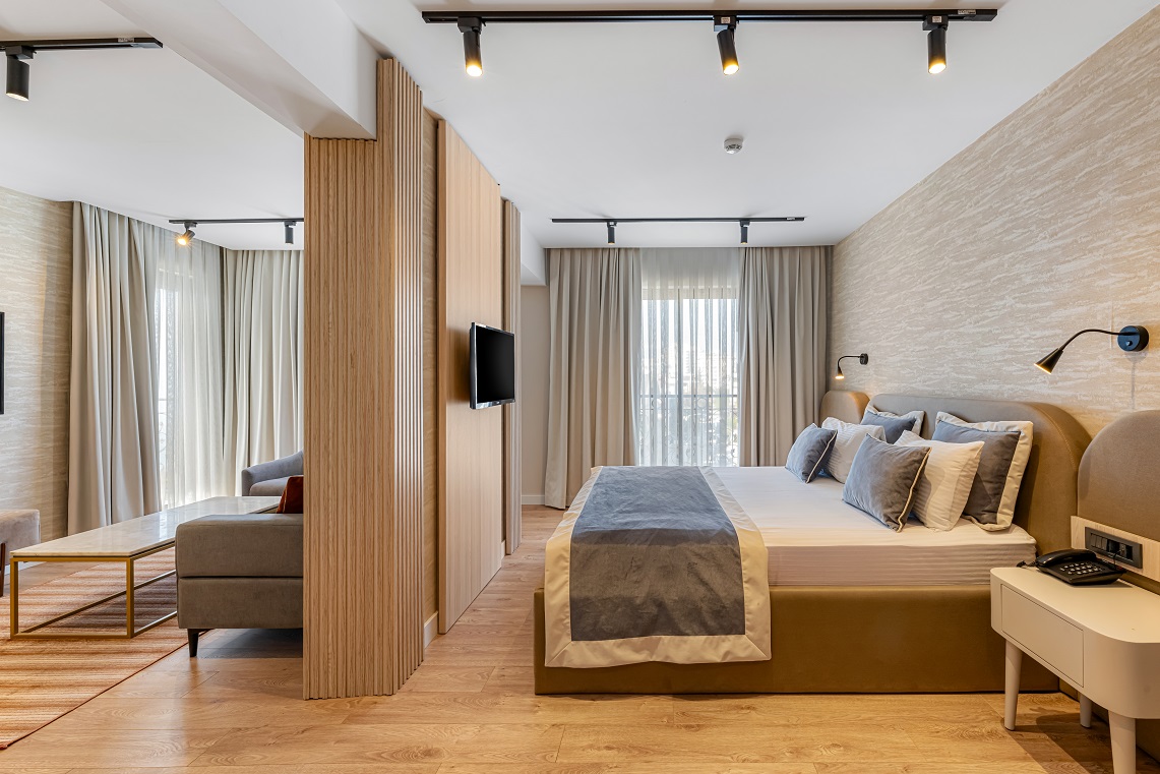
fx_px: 451
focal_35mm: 14
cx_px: 580
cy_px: 387
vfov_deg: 81.2
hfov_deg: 104.2
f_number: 14
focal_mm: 14
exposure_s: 1/1.67
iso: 200
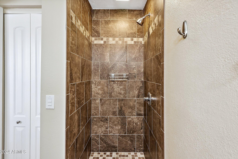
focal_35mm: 17
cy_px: 80
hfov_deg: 93.3
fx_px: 112
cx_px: 119
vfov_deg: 70.5
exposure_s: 1/50
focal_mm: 17
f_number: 8
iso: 2500
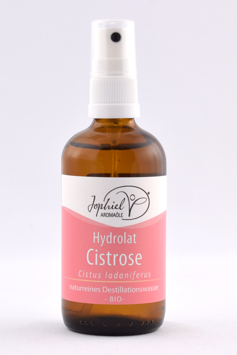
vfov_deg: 24.6
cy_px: 178
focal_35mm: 82
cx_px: 118
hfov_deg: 16.6
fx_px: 815
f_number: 11
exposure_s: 1/125
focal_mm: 55
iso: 200
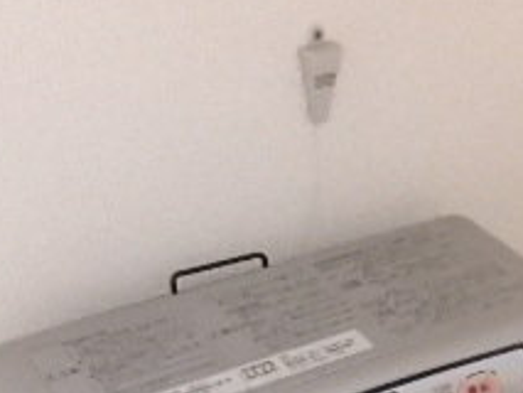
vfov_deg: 20.3
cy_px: 575
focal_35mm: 63
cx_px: 297
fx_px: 952
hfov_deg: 30.7
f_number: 6
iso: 1600
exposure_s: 1/30
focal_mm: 3.7
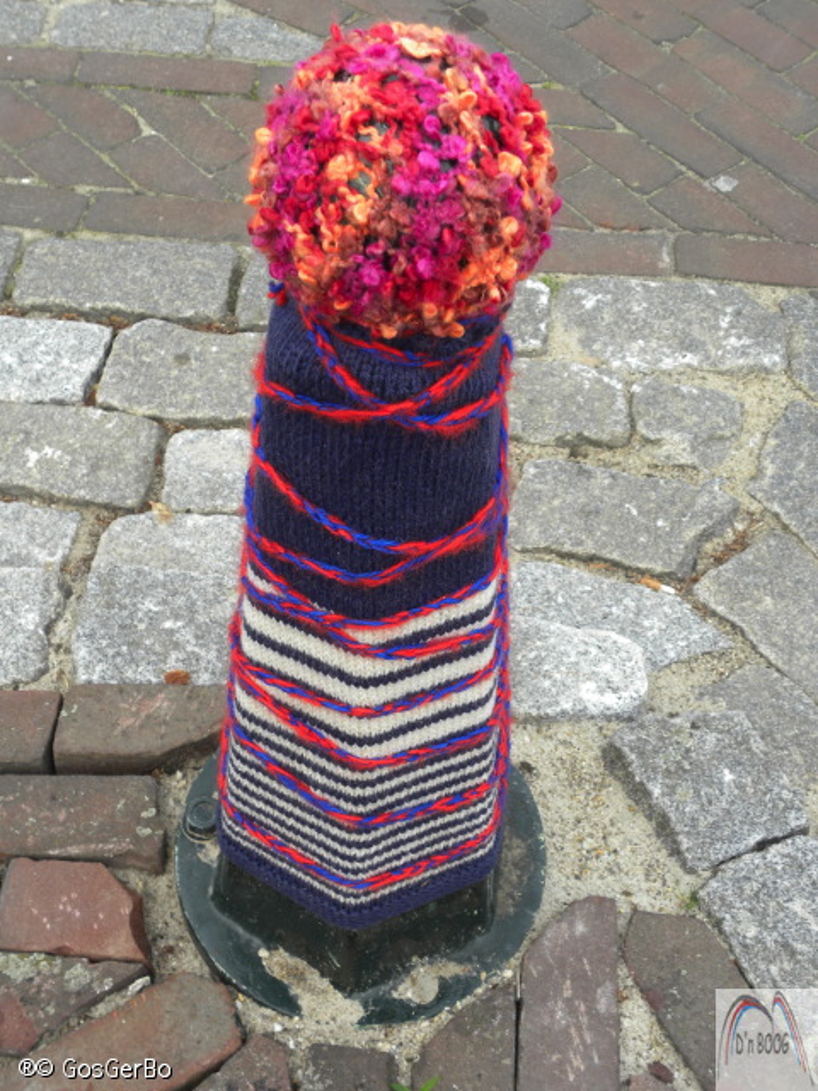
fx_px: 1638
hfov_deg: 28.0
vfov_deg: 36.8
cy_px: 546
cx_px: 409
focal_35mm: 52
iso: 64
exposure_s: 1/131
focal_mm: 9.2
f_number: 4
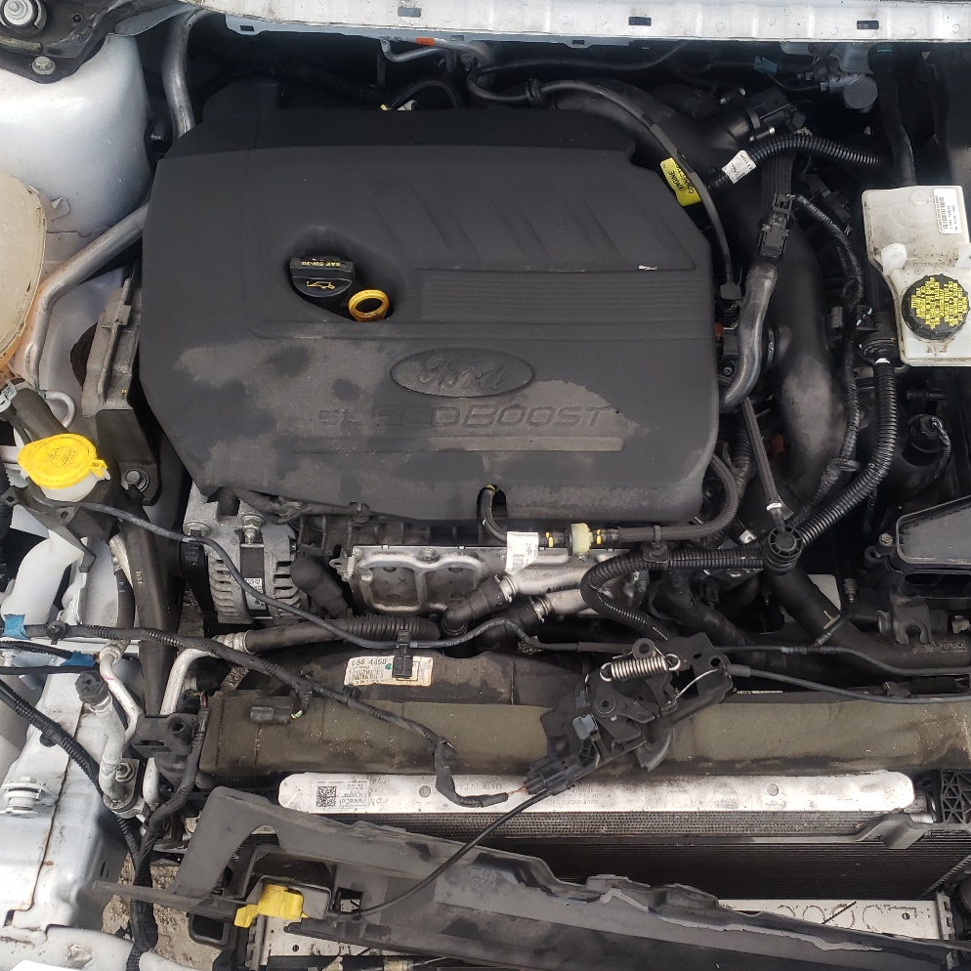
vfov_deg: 44.8
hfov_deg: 44.5
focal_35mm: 37
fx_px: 1174
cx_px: 616
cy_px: 422
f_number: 1.5
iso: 68
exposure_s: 1/120
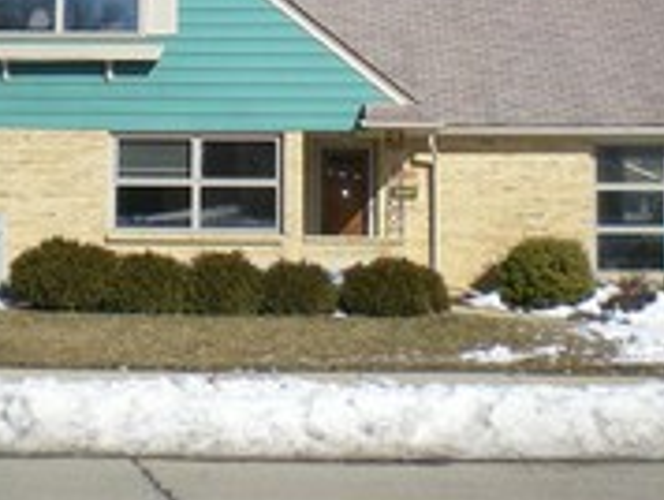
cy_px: 41
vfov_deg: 19.5
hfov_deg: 26.2
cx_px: 269
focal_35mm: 74
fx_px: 1421
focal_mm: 6.3
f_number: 4.6
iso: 77
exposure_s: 1/697
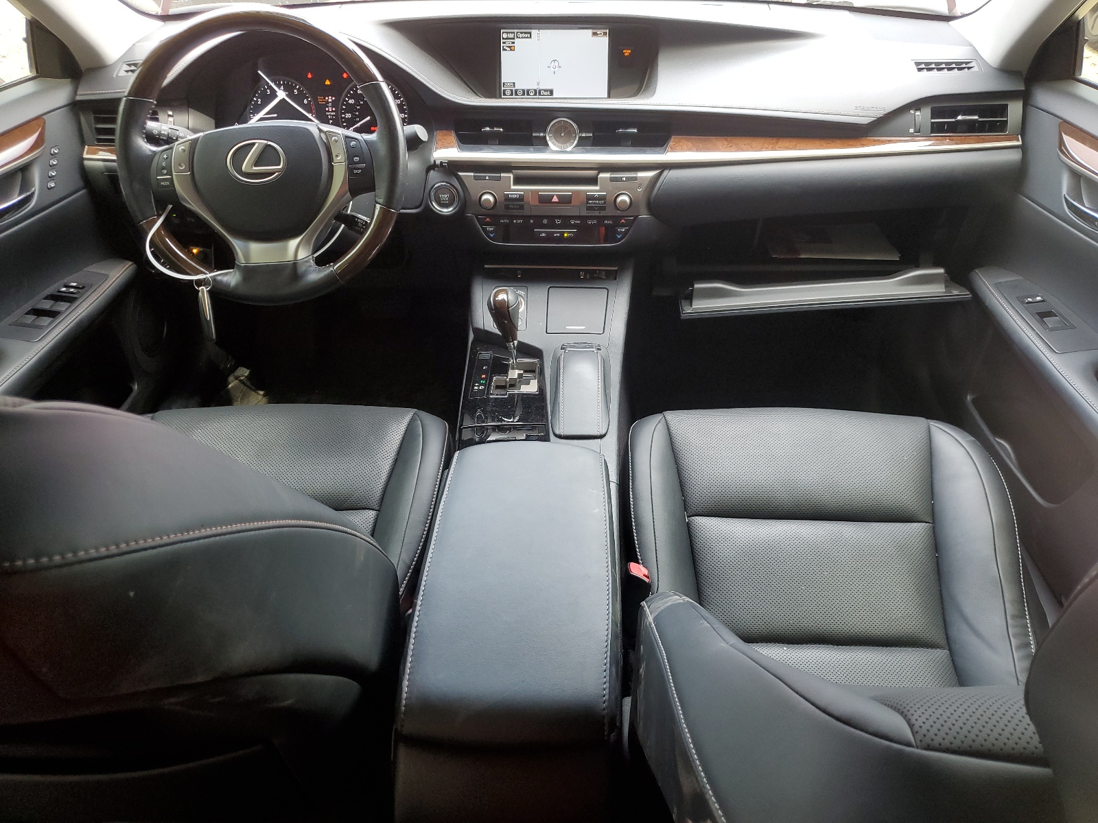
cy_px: 412
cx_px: 549
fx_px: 825
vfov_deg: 53.1
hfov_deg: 67.3
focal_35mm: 26
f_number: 1.5
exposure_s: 1/120
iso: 69
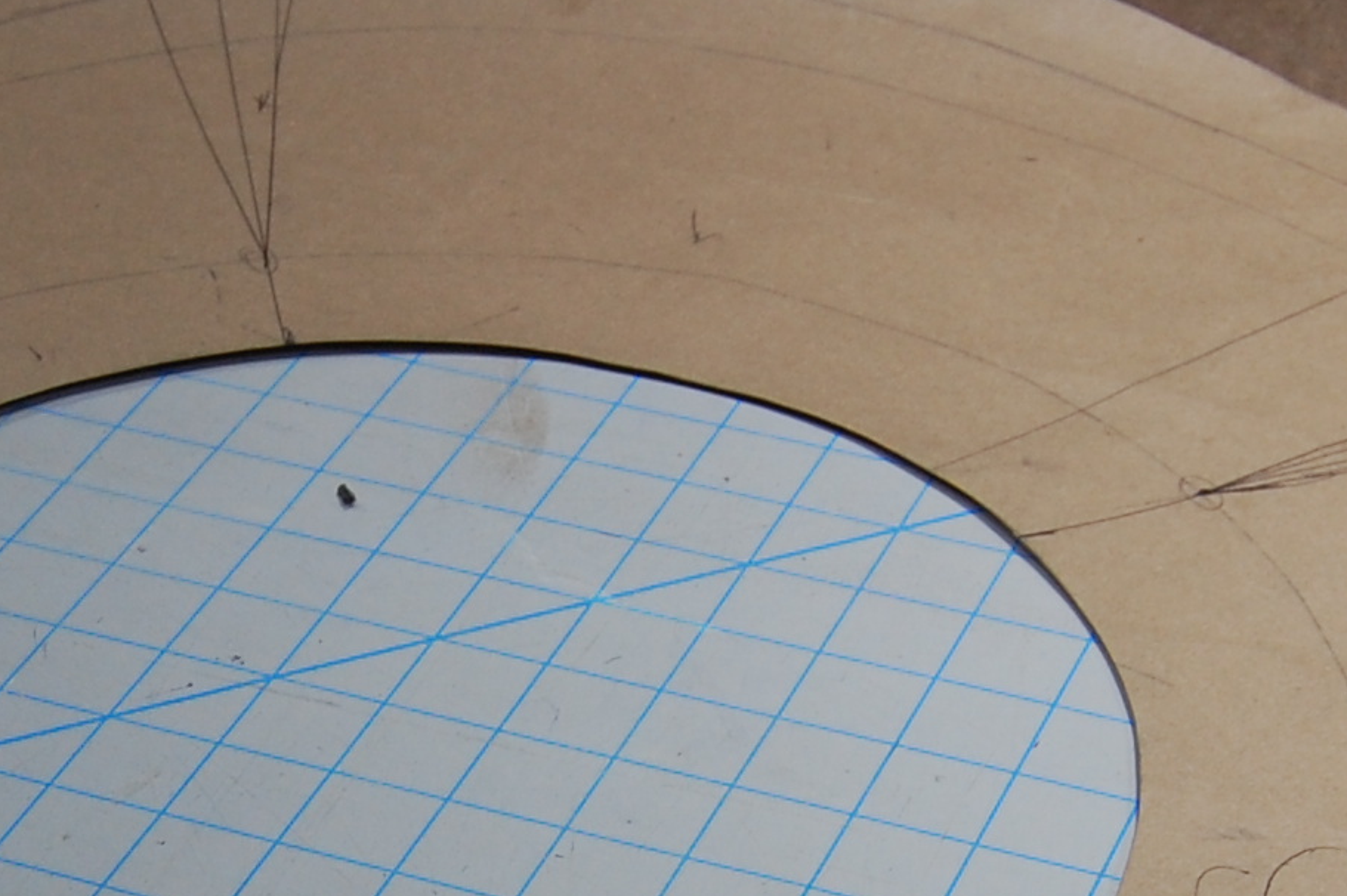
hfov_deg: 18.7
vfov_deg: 12.2
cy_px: 1130
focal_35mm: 109
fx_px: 4075
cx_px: 370
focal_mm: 22
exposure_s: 1/80
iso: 400
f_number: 4.5
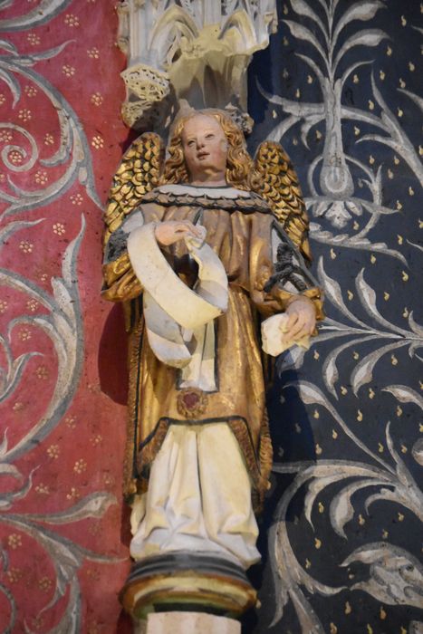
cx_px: 212
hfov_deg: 9.6
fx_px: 2510
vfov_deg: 14.4
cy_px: 317
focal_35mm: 142
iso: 10000
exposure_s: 1/125
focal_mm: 95
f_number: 4.5
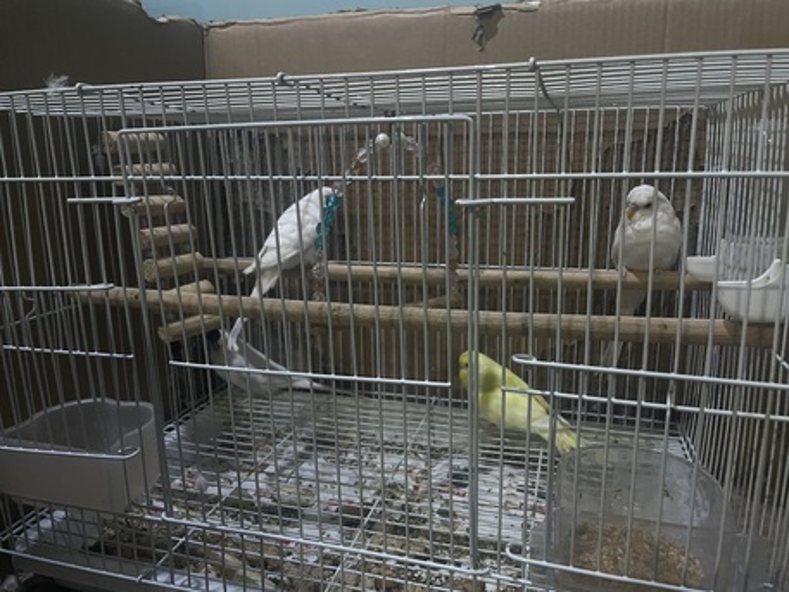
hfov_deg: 67.3
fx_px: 593
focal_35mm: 26
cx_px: 394
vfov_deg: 53.1
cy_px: 296
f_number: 1.6
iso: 500
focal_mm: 4.2
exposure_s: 1/60
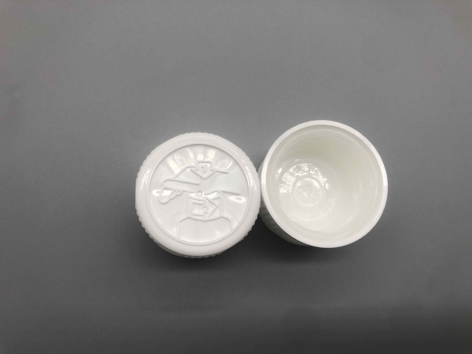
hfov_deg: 63.4
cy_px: 177
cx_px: 236
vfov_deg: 49.7
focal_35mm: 28
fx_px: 382
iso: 25
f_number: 1.8
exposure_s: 1/100
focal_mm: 3.99
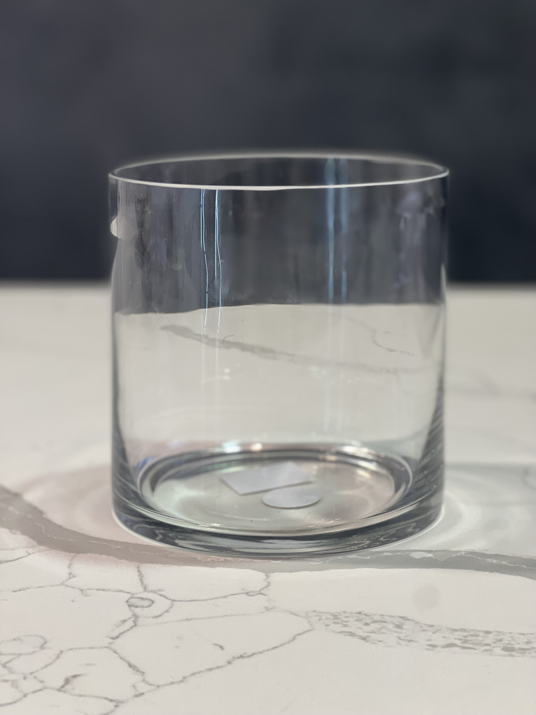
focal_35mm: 77
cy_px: 358
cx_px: 268
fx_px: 1590
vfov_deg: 25.3
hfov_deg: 19.1
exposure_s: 1/40
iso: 125
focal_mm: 9
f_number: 2.8
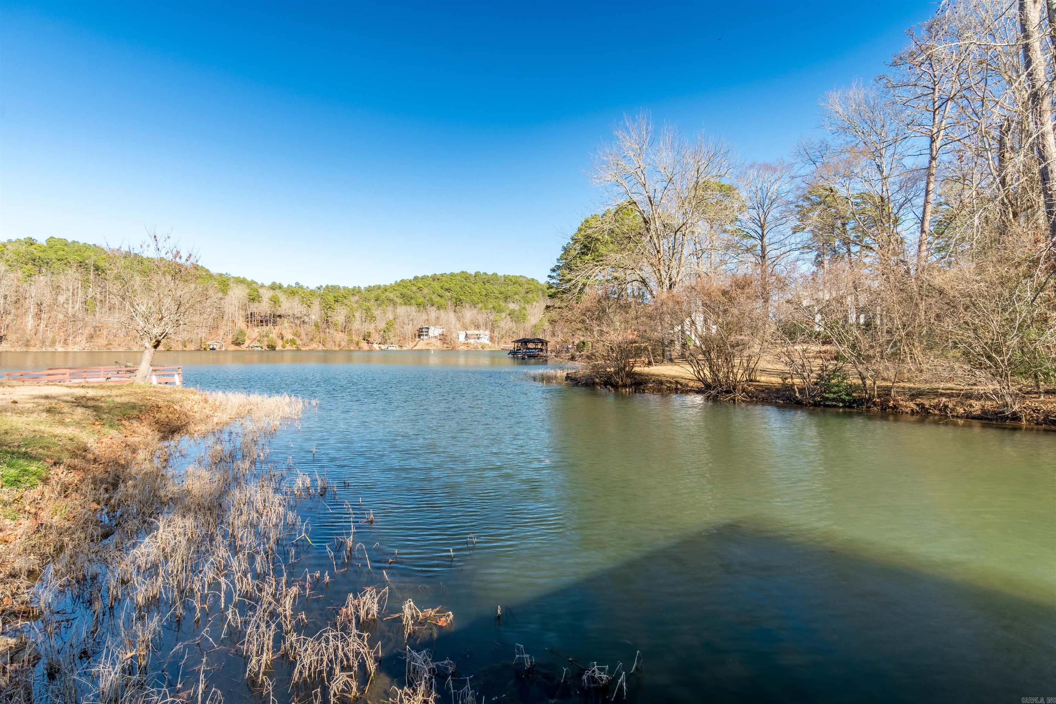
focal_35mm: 20
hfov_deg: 85.4
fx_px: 572
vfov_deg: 63.2
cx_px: 528
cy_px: 352
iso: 100
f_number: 10
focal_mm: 13
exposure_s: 1/320
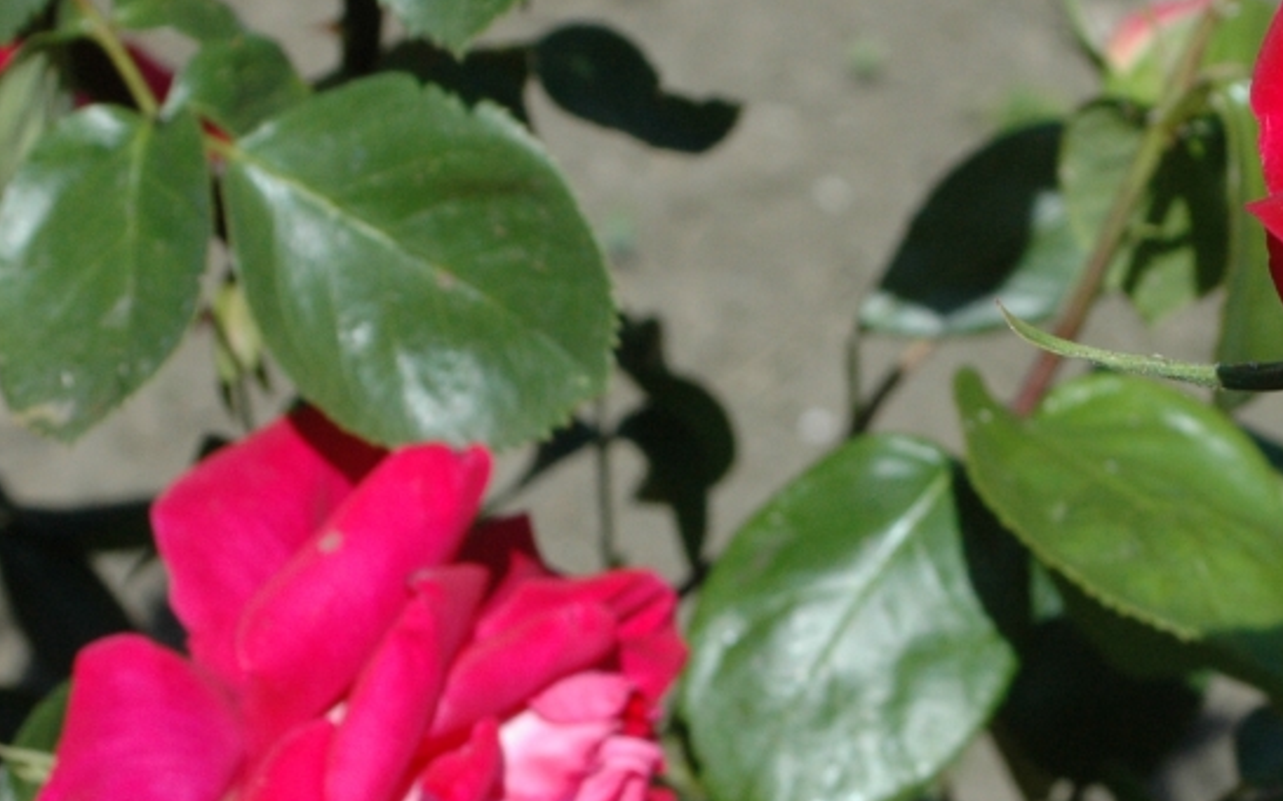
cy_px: 563
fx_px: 6258
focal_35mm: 179
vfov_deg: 7.3
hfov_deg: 11.7
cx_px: 921
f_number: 11
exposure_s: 1/500
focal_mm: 50
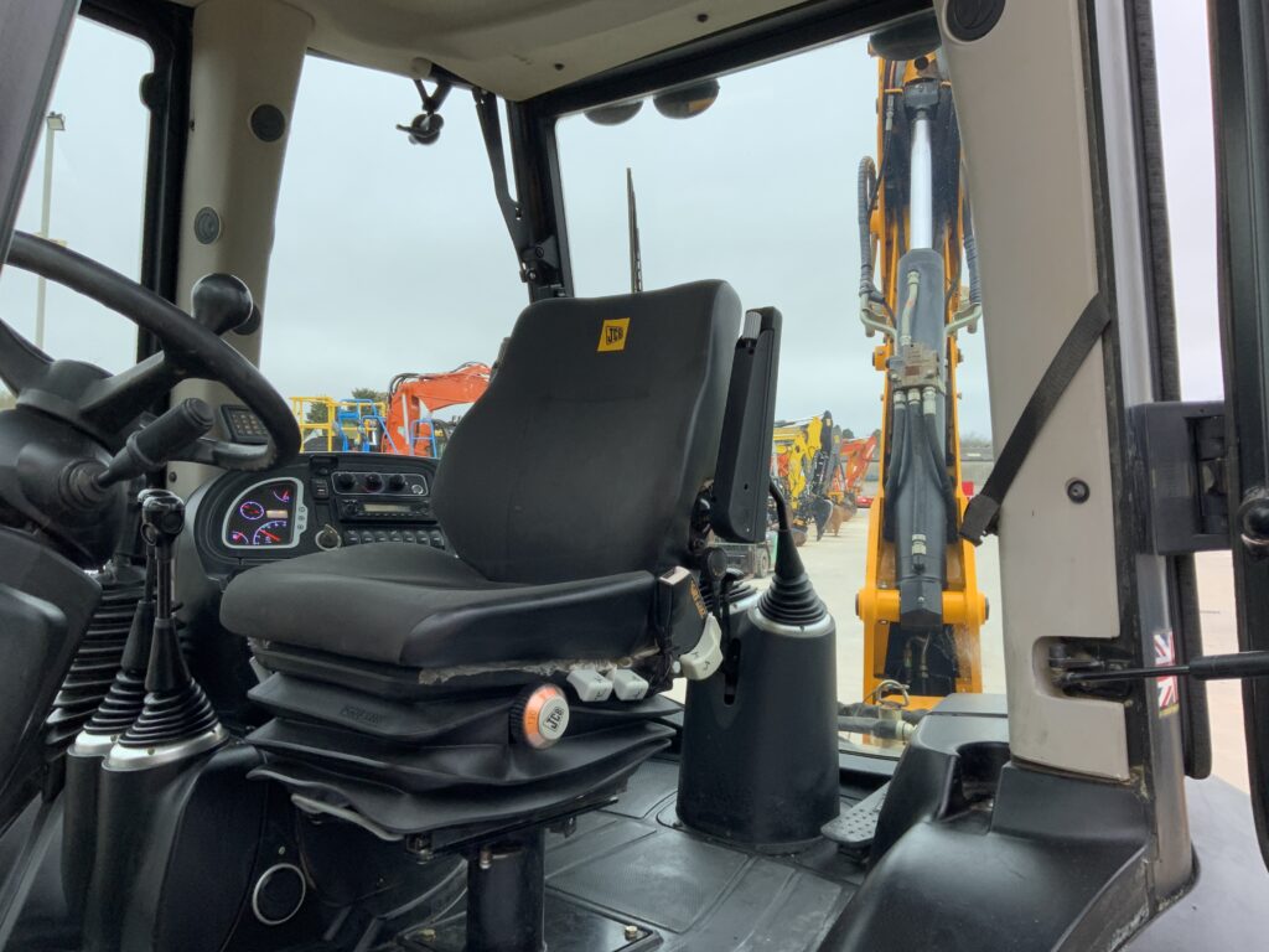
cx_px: 634
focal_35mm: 29
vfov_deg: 48.2
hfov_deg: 61.7
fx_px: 1063
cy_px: 476
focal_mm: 3
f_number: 1.8
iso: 25
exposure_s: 1/122
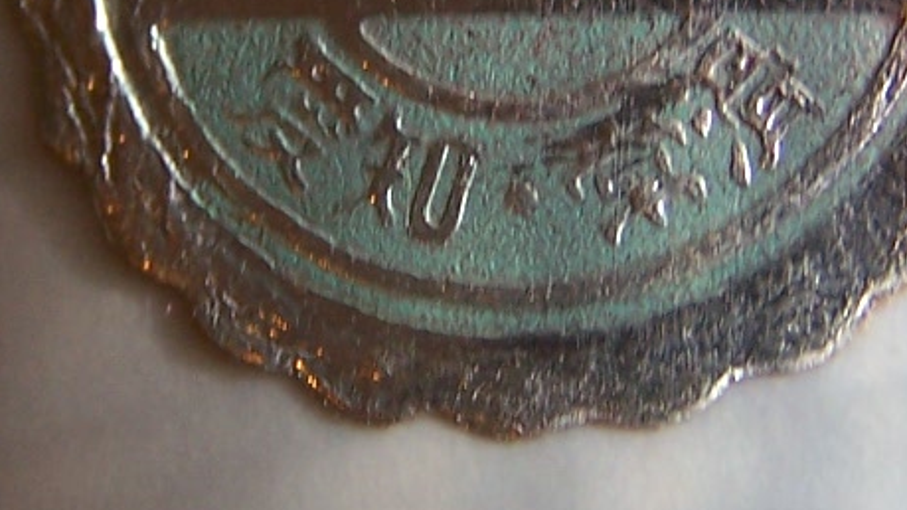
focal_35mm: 140
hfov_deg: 15.3
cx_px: 425
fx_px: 3366
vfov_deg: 8.6
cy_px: 61
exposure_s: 1/30
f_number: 2.8
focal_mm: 6.3
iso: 80
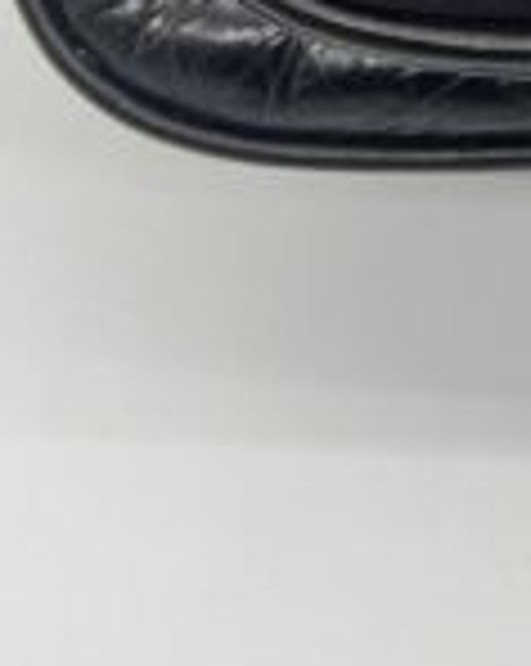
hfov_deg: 8.2
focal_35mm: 176
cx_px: 1215
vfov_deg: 9.9
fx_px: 3465
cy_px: -814
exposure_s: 1/100
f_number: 1.5
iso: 32
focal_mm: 5.7
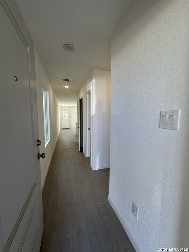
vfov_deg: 102.1
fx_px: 102
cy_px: 126
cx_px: 94
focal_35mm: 14
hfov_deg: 85.7
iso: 40
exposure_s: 1/135
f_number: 2.2
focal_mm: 2.22
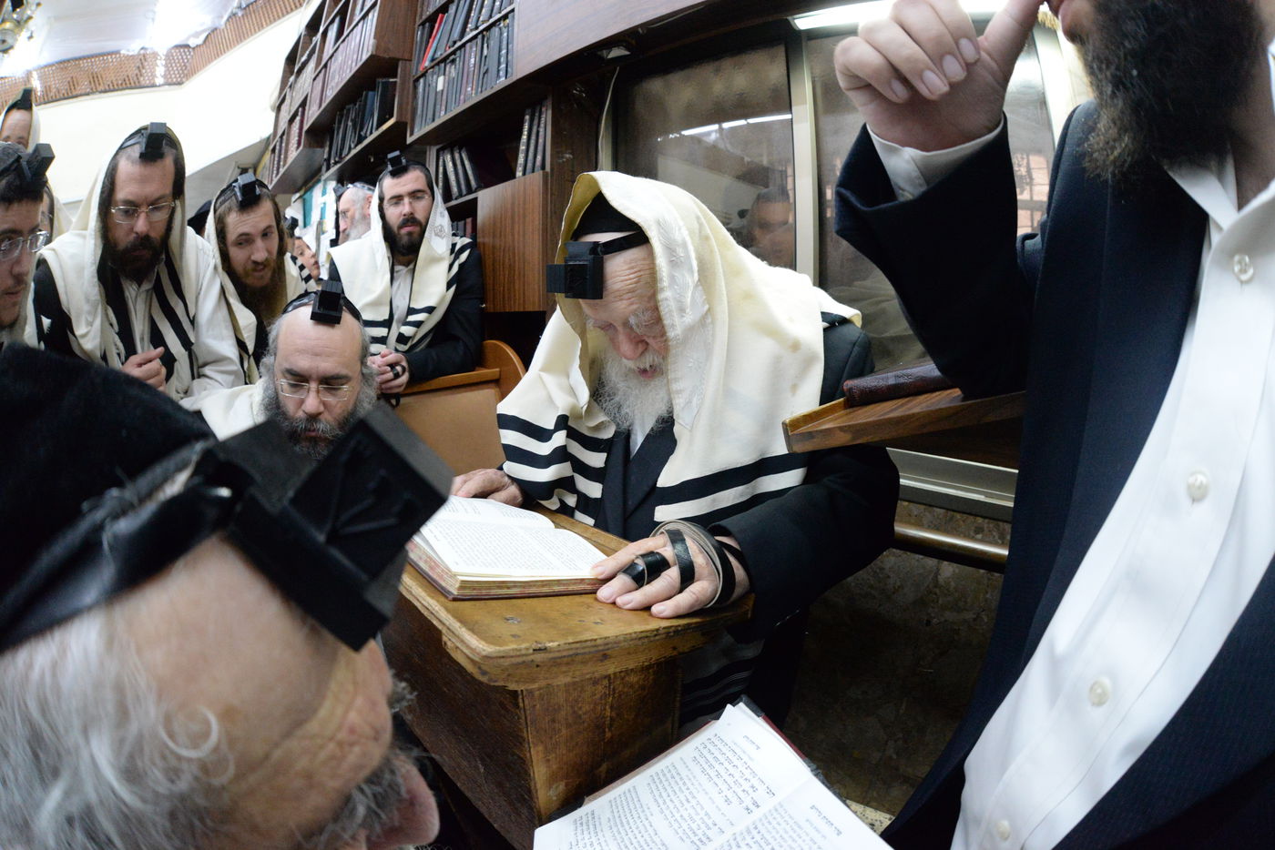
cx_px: 638
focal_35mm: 15
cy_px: 425
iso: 6400
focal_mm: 15
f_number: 5.6
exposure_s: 1/125
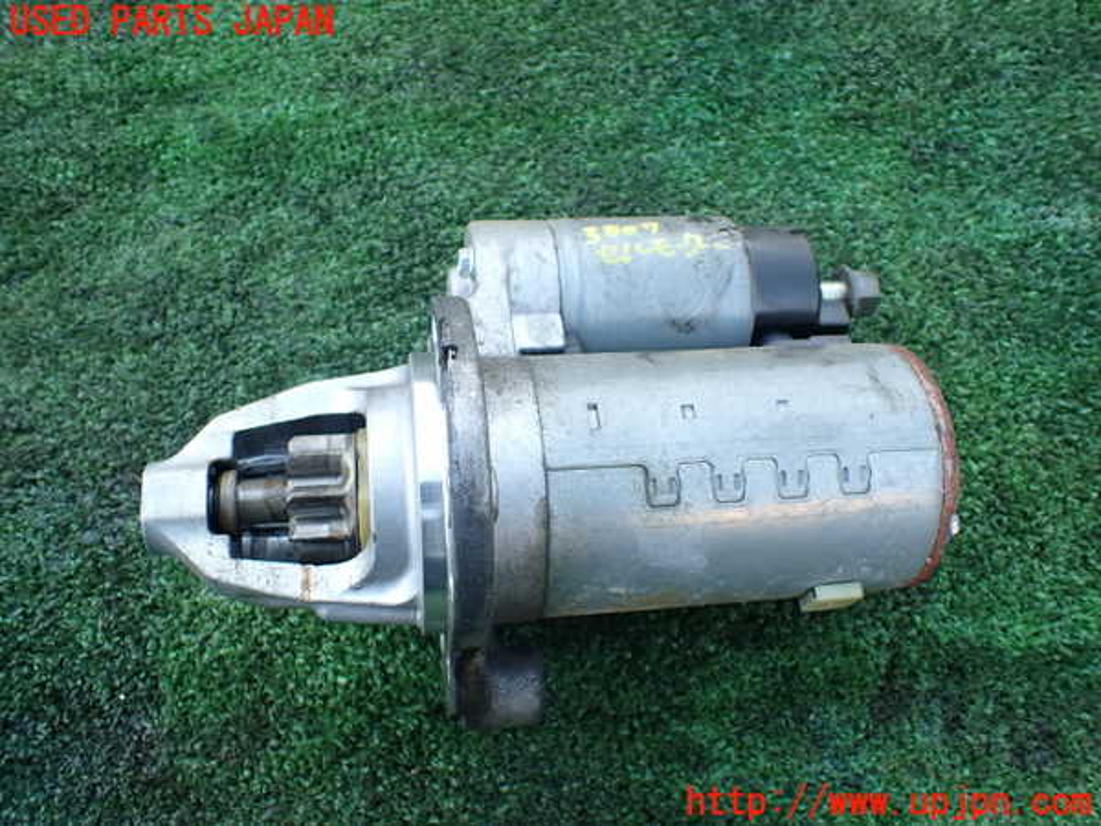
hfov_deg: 60.0
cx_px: 550
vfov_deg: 46.8
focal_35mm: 30
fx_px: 954
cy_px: 413
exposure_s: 1/125
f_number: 2.3
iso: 200
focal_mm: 5.4
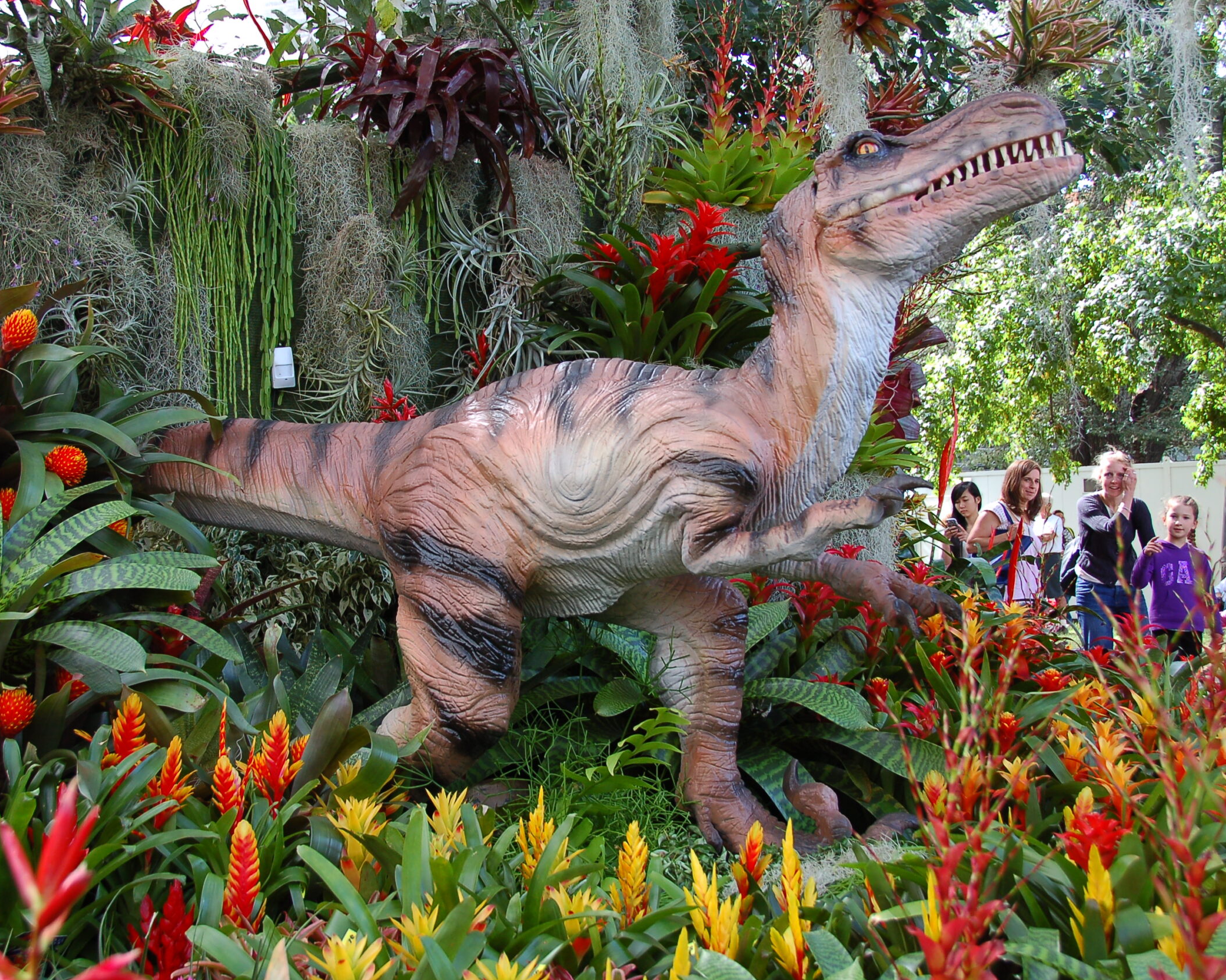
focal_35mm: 41
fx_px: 1488
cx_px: 572
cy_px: 490
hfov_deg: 44.8
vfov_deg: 36.5
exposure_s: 1/160
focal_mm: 24
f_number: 5
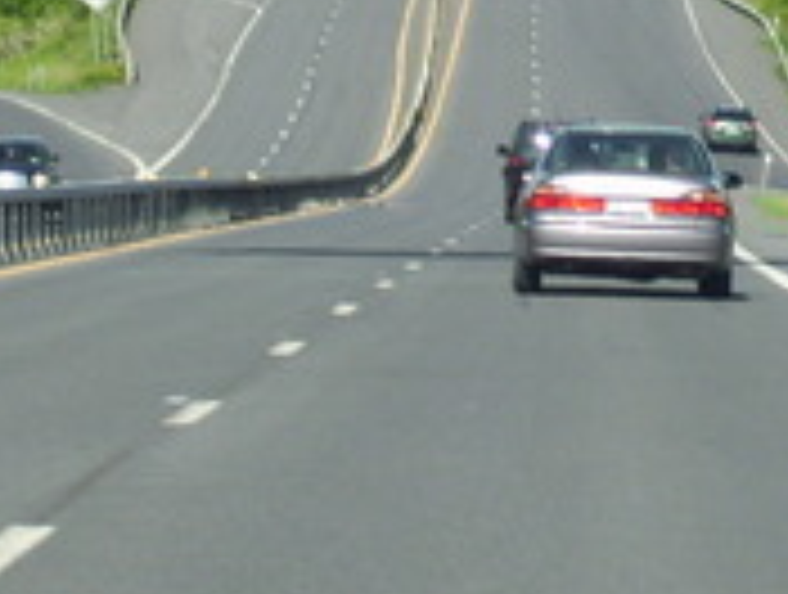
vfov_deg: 4.0
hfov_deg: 5.3
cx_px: 838
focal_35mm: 369
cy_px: -50
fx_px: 8417
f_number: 4.6
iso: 80
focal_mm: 18
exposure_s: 1/500
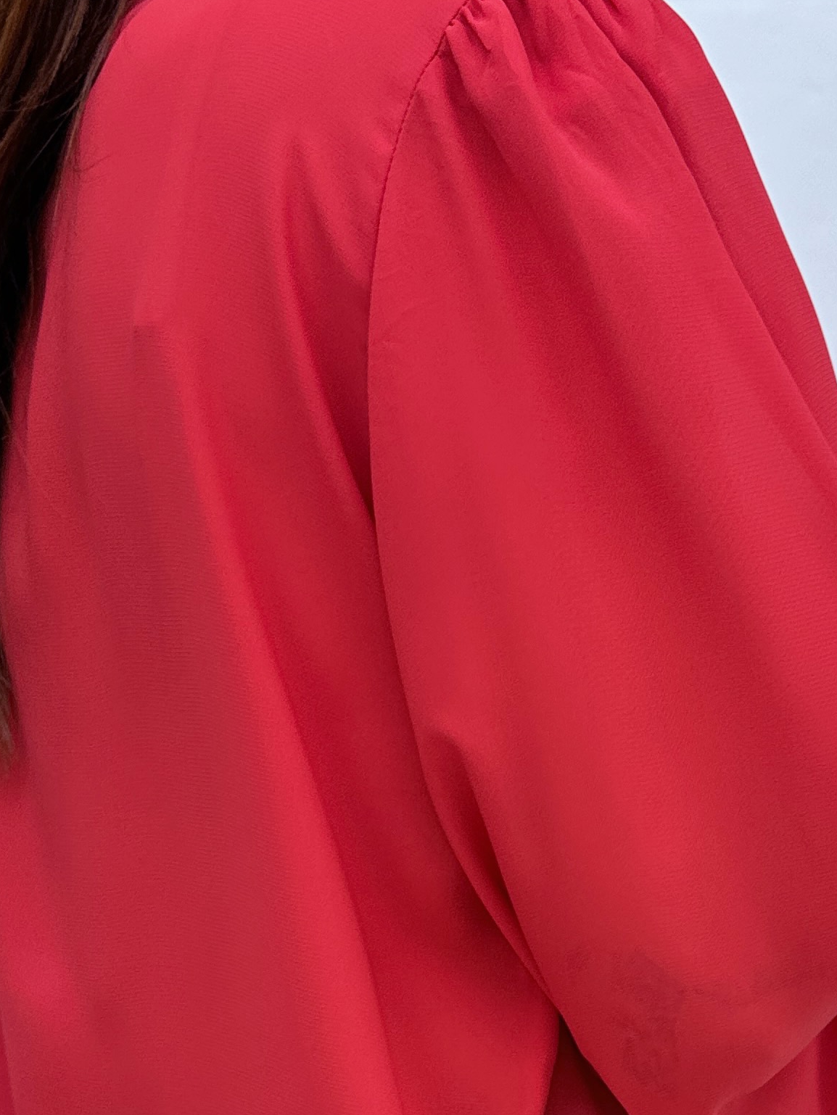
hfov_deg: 28.0
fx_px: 1676
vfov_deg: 34.3
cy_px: 1051
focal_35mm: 52
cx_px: 369
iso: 80
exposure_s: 1/816
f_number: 1.78
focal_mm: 6.86
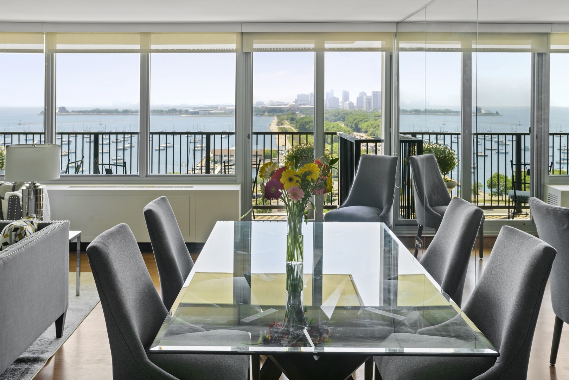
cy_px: 190
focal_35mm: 35
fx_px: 553
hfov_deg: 54.4
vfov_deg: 37.9
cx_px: 284
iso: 320
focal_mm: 35
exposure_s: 1/13
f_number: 8
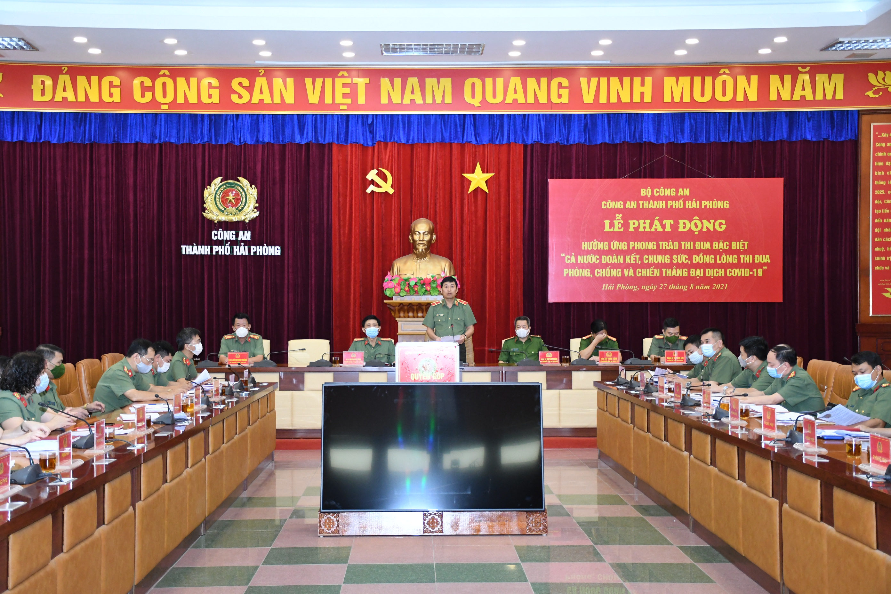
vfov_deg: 28.1
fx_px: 1188
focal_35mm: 48
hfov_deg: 41.1
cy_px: 297
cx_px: 446
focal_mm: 32
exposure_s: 1/200
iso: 2500
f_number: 4
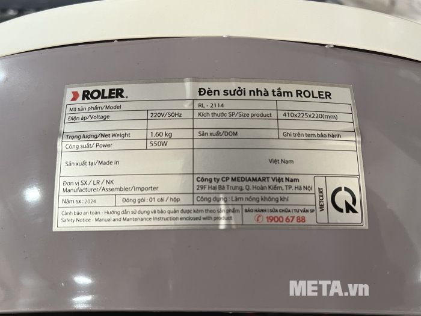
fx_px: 316
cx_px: 210
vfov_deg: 53.1
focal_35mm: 26
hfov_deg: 67.3
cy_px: 158
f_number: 1.6
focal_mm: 5.1
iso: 250
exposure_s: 1/50
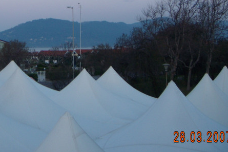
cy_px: 15
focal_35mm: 71
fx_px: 450
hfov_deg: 27.8
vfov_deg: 18.9
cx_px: 44
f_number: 3.5
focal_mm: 6.4
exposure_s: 1/76.3
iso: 64
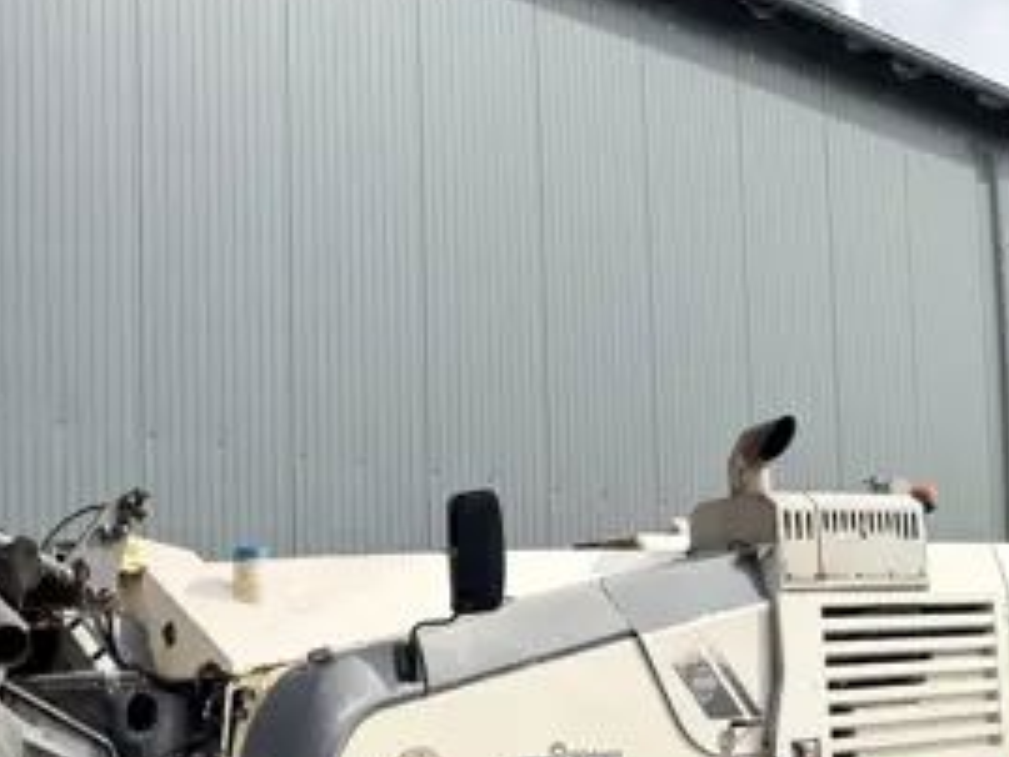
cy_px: 693
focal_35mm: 57
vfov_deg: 24.9
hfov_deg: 31.0
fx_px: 1662
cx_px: -23
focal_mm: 6.76
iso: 80
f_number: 1.78
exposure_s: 1/4167
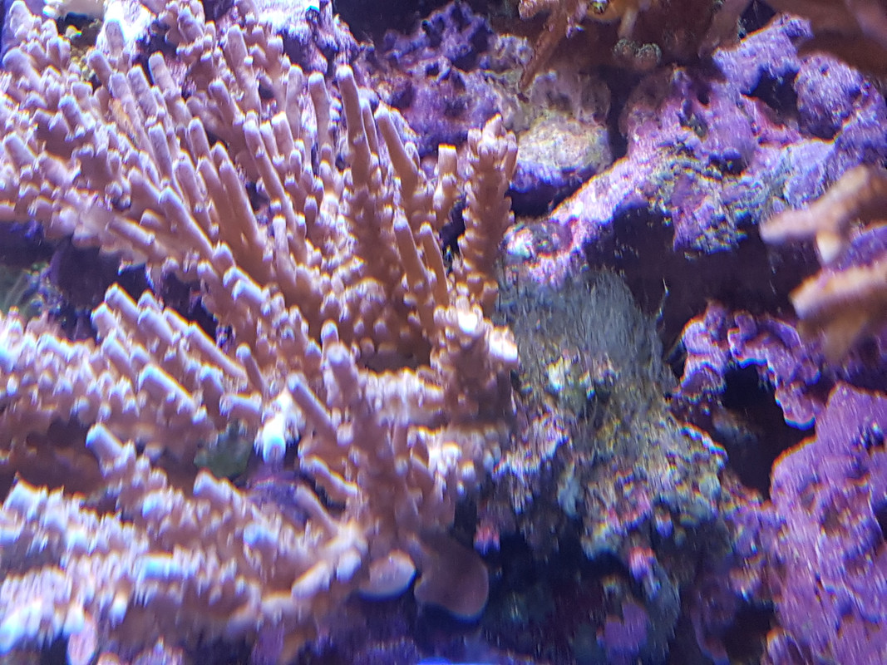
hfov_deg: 67.3
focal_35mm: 26
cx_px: 444
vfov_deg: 53.1
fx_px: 666
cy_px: 332
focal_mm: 4.2
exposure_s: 1/60
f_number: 1.7
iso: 100
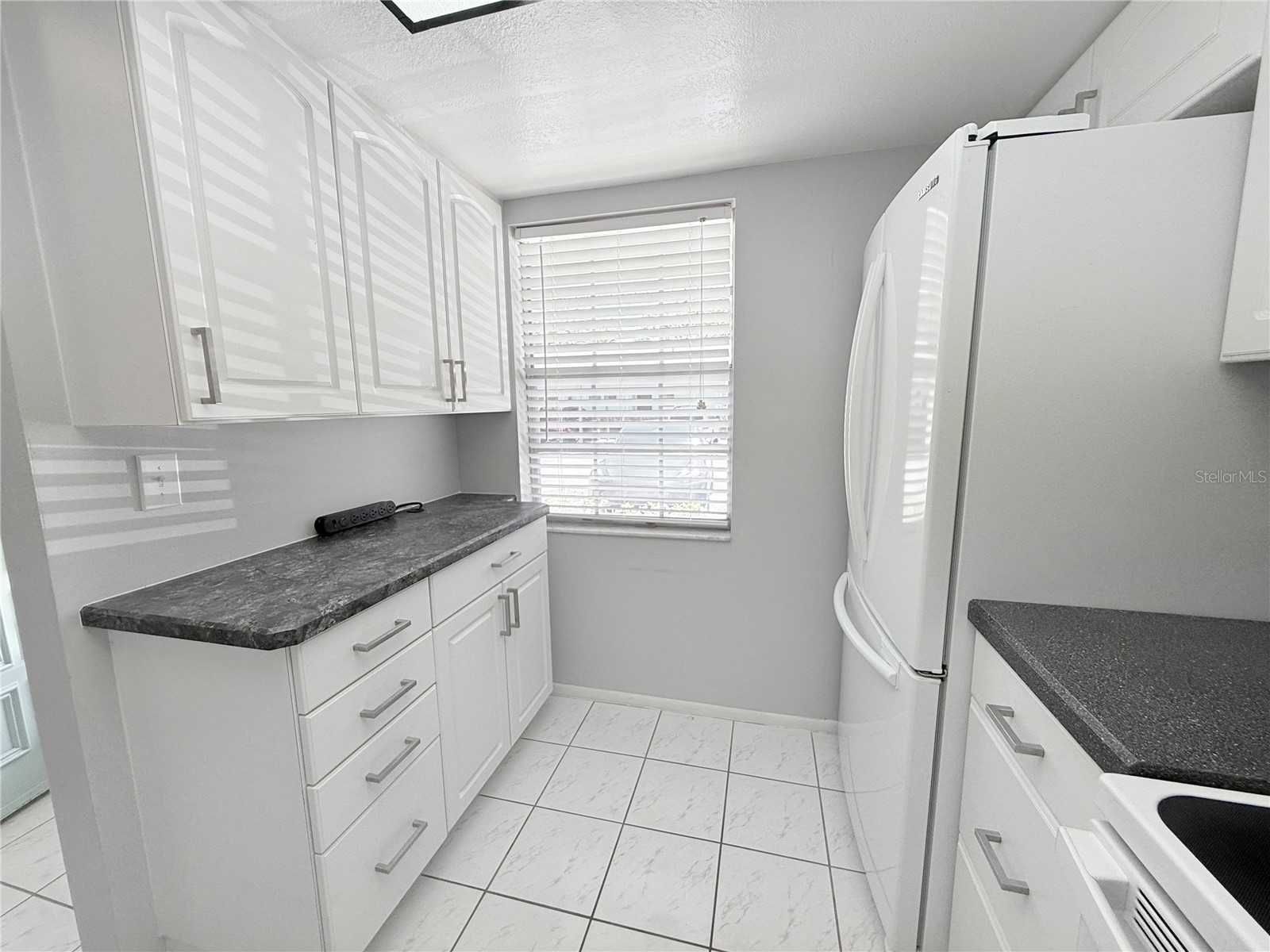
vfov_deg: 85.7
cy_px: 476
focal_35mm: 14
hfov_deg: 102.1
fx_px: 514
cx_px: 635
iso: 50
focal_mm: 2.22
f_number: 2.2
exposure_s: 1/171
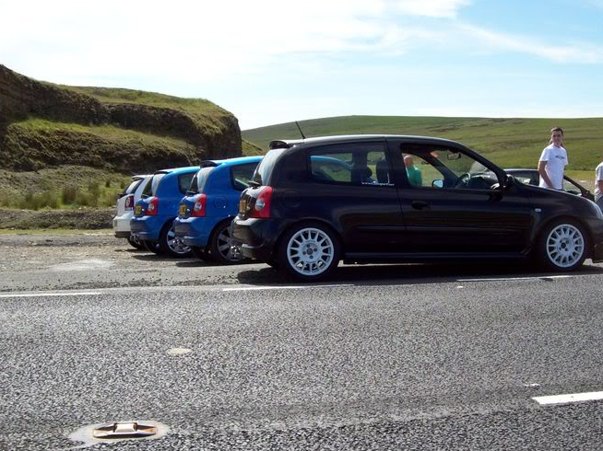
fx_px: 766
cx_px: 344
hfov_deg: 42.9
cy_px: 248
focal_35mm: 44
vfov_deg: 32.8
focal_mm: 6
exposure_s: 1/445
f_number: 4.8
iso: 80
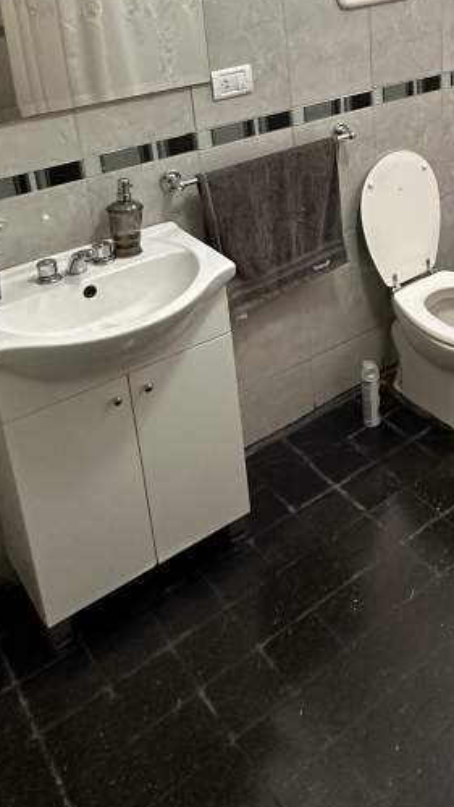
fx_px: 791
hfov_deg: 30.1
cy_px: 154
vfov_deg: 50.5
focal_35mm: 37
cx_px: 437
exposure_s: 1/100
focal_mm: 2.22
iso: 320
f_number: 2.2
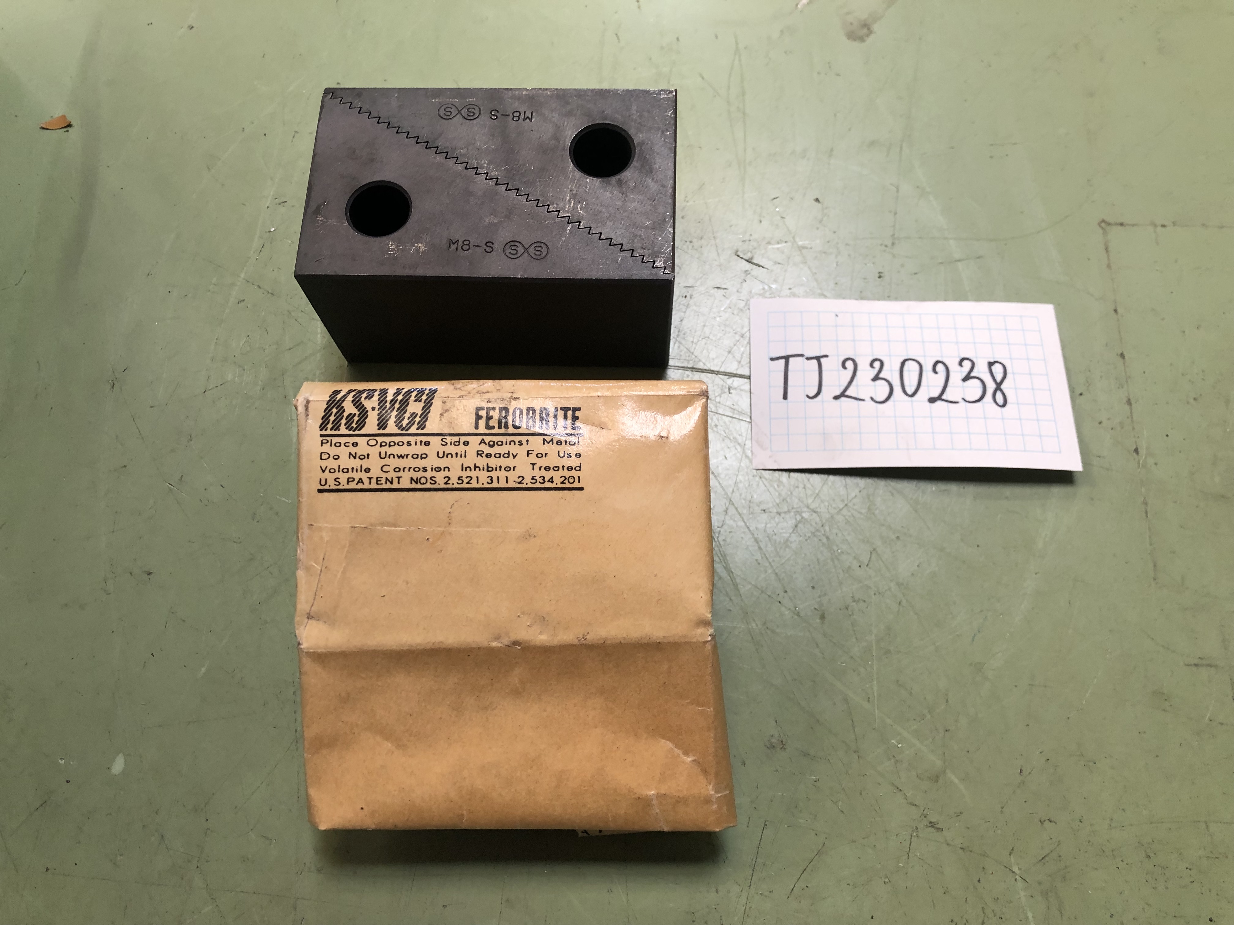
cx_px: 617
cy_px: 462
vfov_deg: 49.7
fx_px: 998
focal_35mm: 28
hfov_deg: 63.4
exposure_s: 1/24
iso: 40
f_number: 1.8
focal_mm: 4
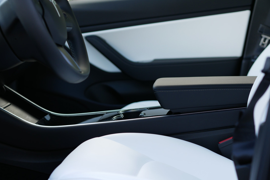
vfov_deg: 14.5
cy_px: 98
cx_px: 135
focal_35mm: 94
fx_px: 705
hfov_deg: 21.7
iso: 200
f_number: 2.2
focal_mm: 45
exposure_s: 1/250
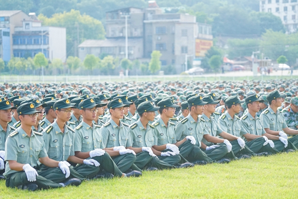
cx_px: 149
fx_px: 968
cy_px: 100
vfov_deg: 11.7
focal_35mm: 117
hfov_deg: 17.5
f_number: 4
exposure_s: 1/3200
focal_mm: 117
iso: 2500
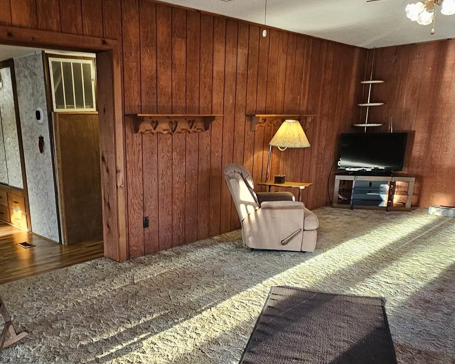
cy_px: 244
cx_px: 157
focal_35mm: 29
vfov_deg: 49.1
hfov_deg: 59.2
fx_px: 391
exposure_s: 1/40
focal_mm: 2.2
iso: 320
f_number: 2.2
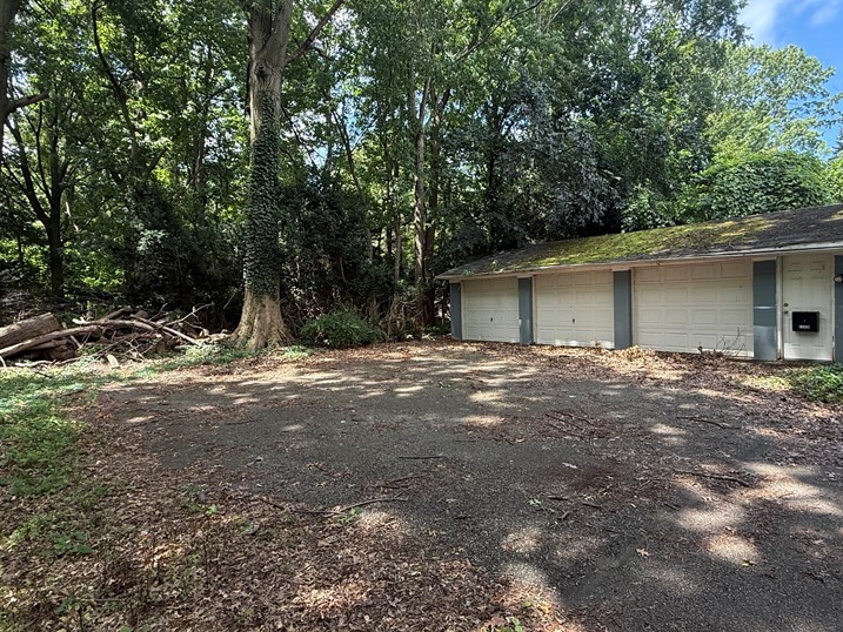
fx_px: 487
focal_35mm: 20
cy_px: 312
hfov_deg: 81.5
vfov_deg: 66.0
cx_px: 463
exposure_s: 1/209
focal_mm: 2.22
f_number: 2.2
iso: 64
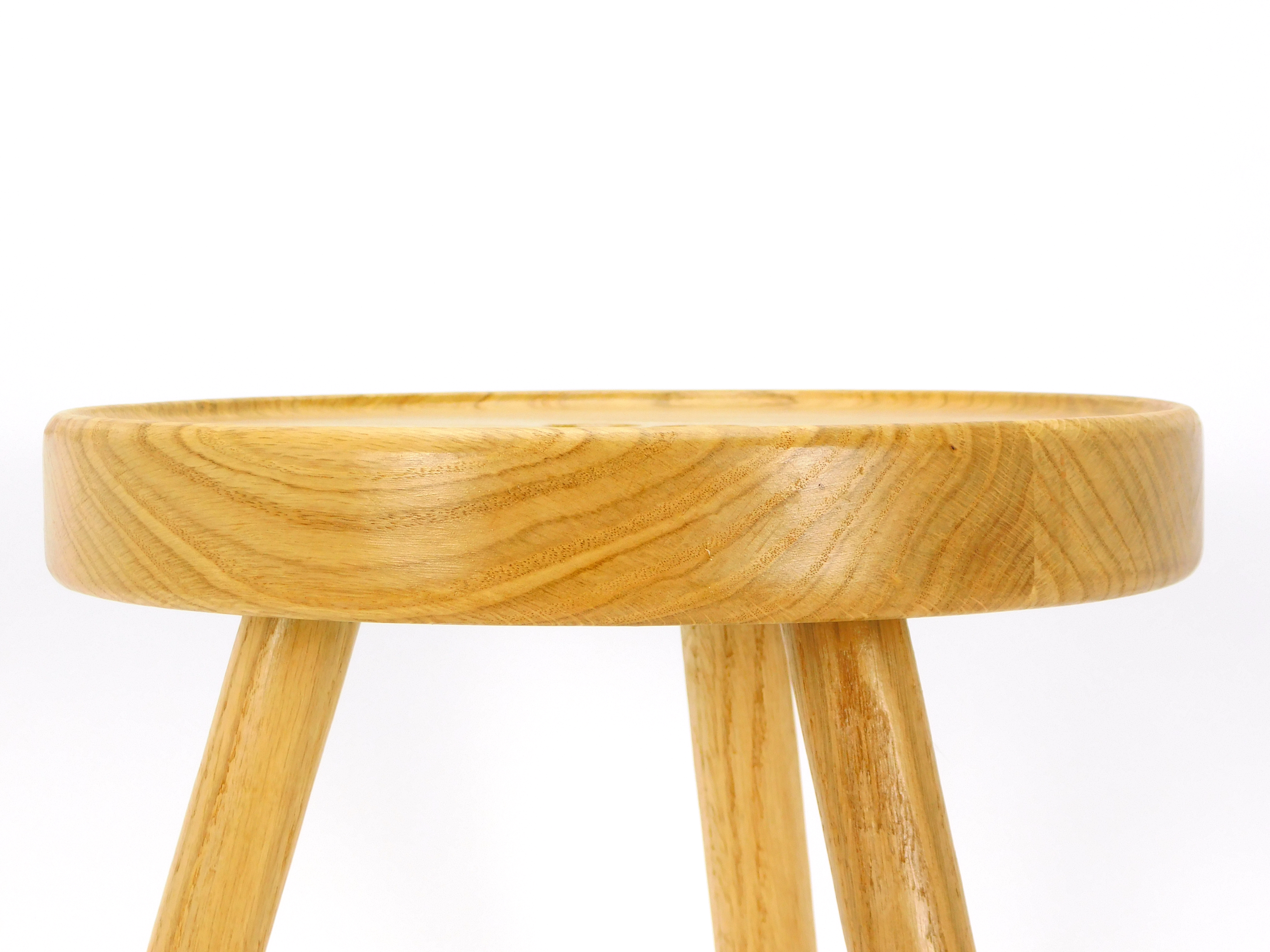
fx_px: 2935
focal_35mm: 80
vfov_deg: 18.4
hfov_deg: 24.4
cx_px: 635
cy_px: 476
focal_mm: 14.2
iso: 125
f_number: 4.4
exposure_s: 1/50
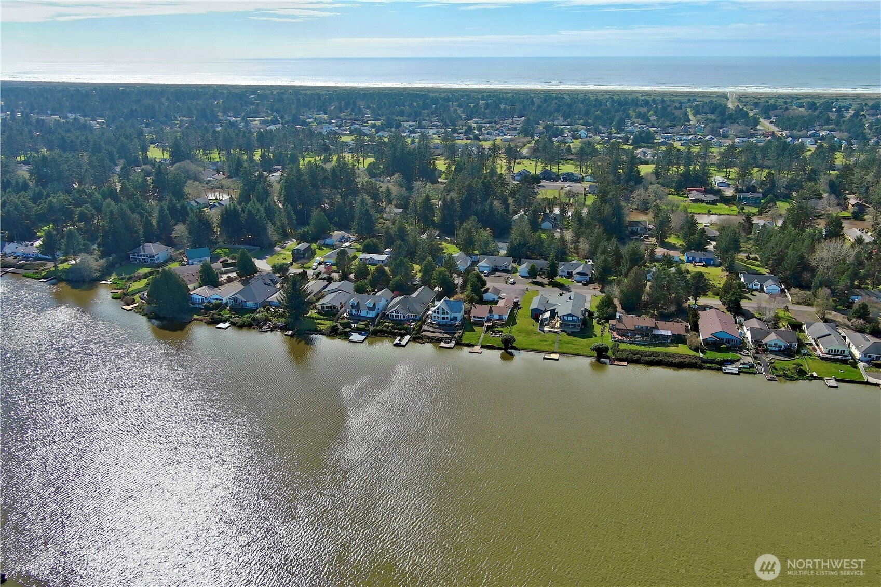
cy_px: 294
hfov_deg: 63.7
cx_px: 440
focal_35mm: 29
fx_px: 710
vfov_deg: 45.0
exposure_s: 1/2037
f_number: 2.8
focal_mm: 10.57
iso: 100
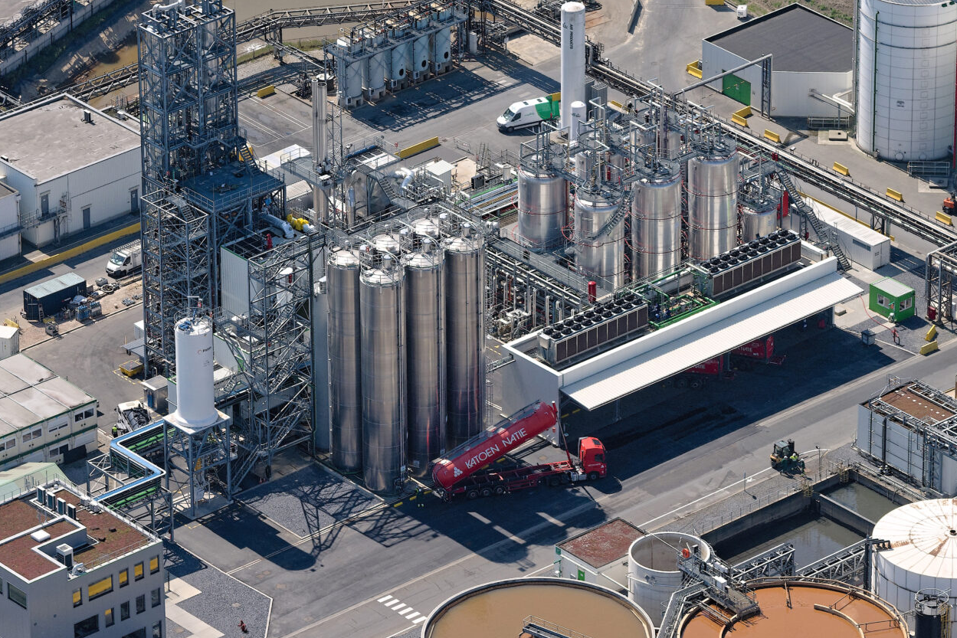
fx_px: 6540
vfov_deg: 5.6
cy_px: 216
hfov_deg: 8.4
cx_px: 501
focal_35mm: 246
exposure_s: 1/1250
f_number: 8
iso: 450
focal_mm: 160
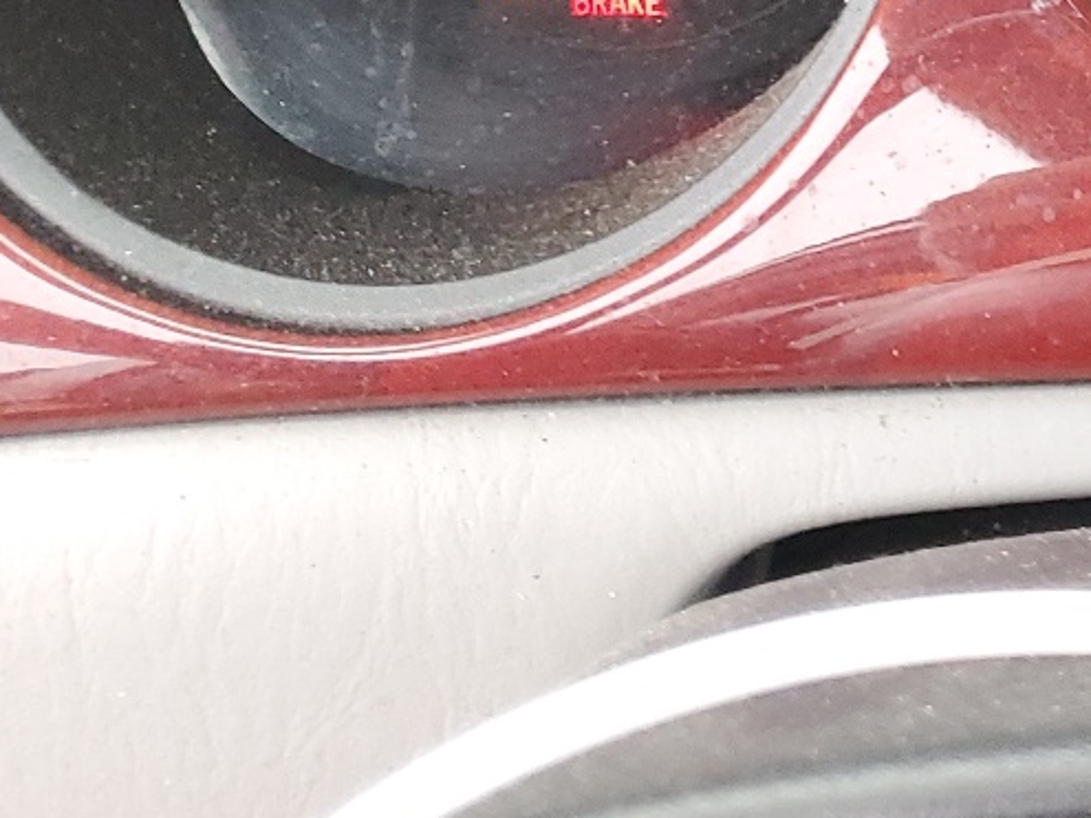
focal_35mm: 84
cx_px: 1602
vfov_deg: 16.0
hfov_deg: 20.3
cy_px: -423
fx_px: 2647
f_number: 1.5
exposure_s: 1/60.2
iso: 183
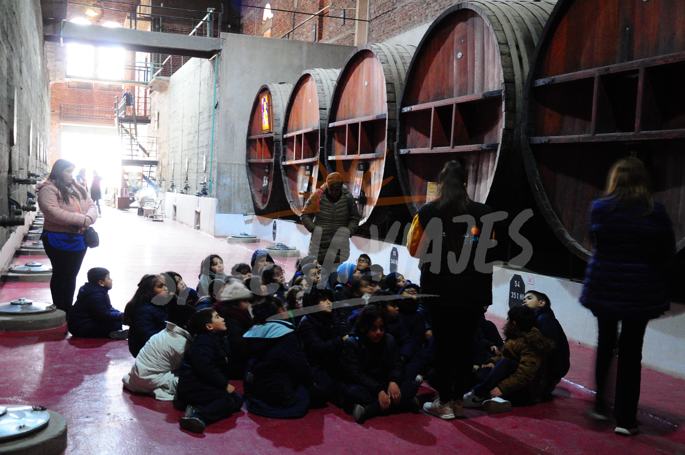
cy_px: 228
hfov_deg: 46.4
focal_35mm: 42
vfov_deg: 31.8
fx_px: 798
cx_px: 342
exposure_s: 1/4
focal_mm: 28
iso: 2000
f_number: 5.6
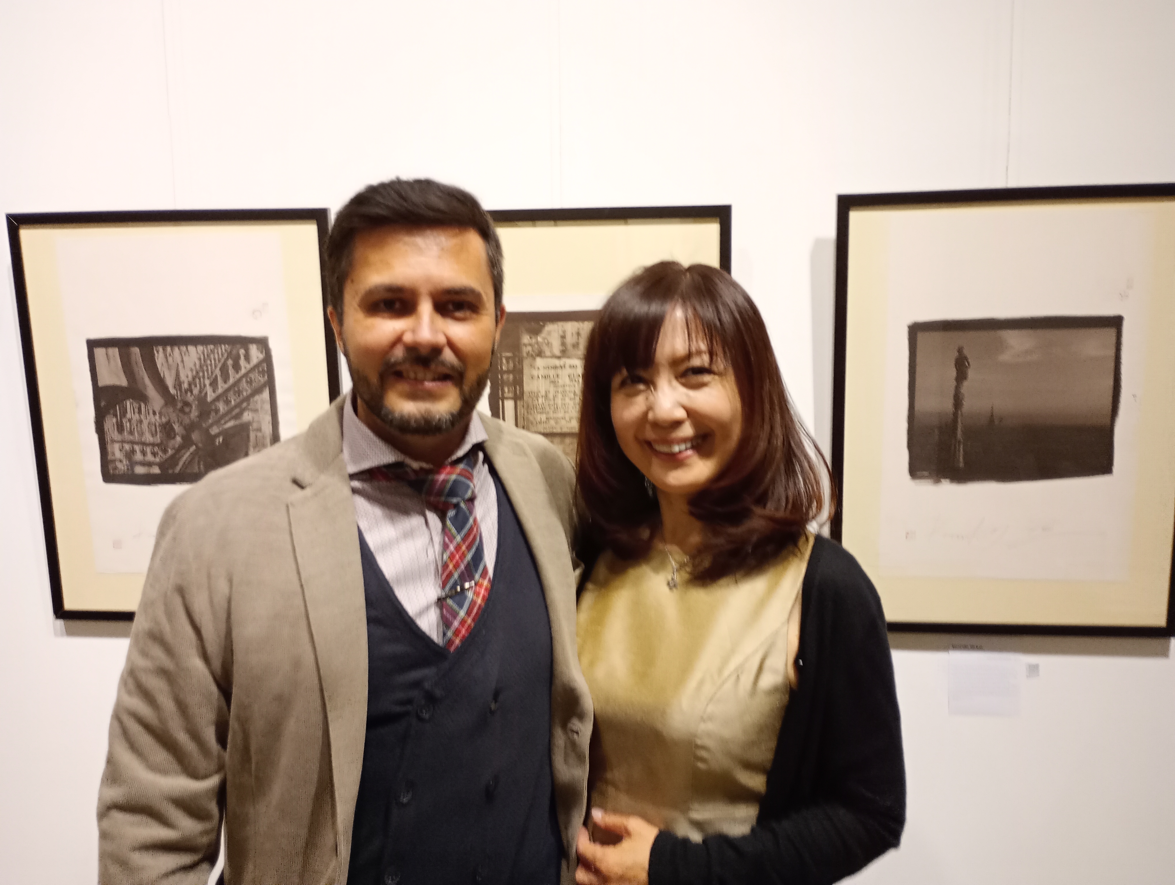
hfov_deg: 63.4
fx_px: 952
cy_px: 442
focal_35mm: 28
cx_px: 588
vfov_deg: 49.9
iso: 301
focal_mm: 4.27
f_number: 1.8
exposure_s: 1/50
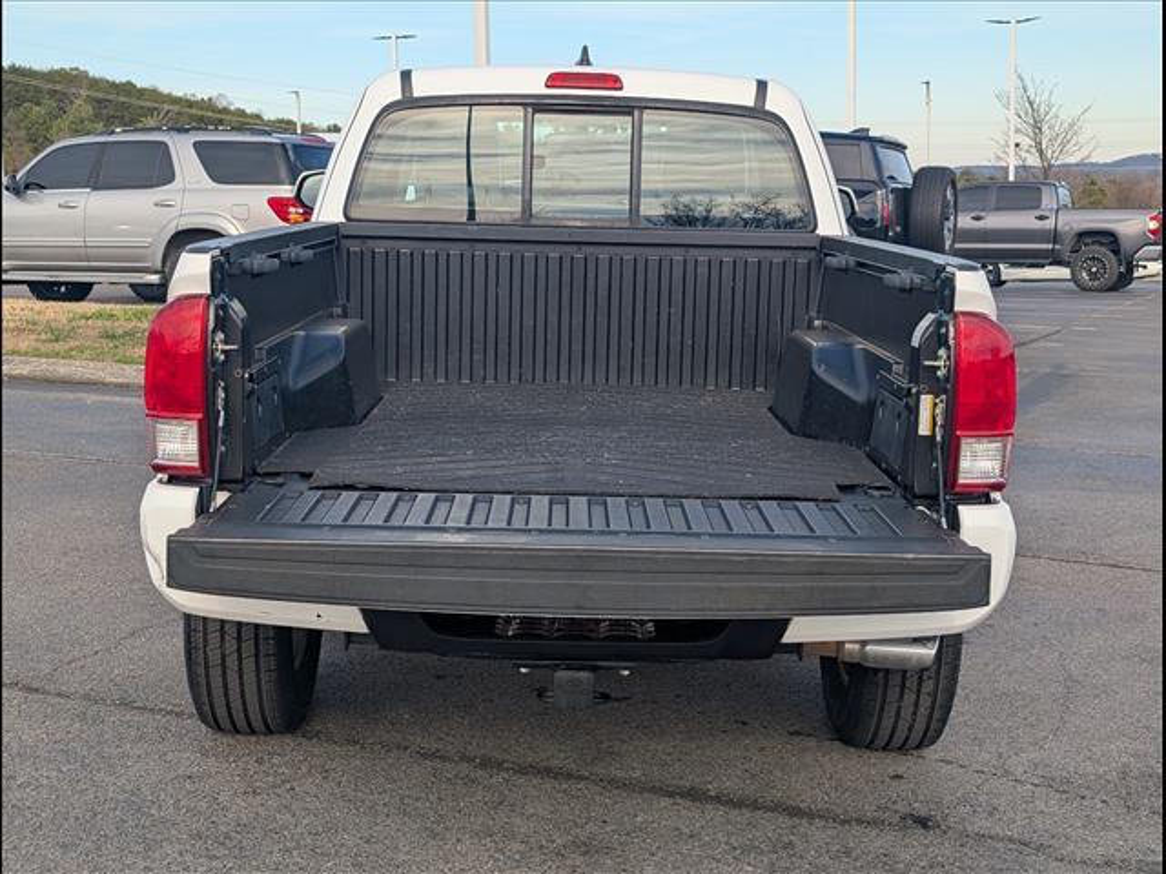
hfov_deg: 38.9
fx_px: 1651
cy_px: 437
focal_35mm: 49
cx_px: 583
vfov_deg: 29.7
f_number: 1.68
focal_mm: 6.9
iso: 22
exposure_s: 1/556
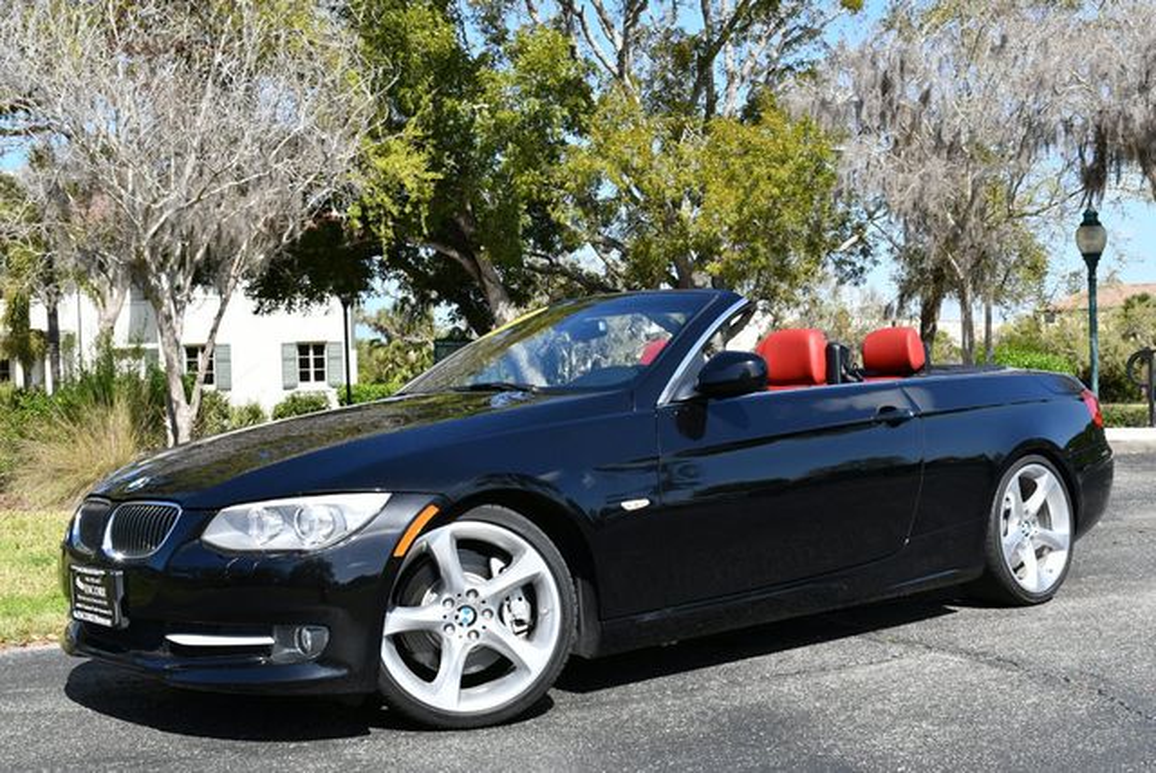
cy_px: 386
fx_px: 1414
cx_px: 578
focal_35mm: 44
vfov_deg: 30.6
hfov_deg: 44.5
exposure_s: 1/250
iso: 125
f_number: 8
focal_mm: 22
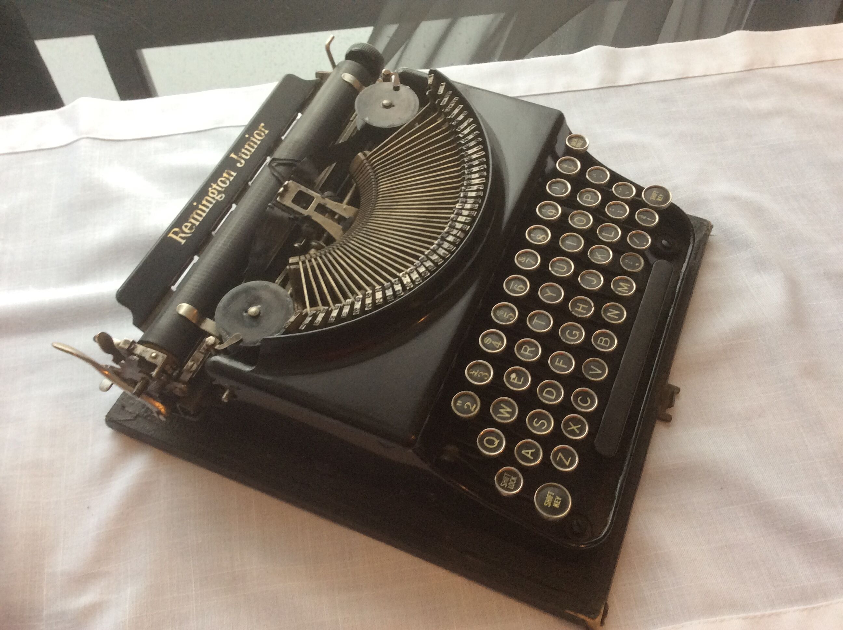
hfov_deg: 56.9
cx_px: 422
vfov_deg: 44.1
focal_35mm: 32
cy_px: 315
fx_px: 778
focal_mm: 3.3
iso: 64
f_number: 2.4
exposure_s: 1/25
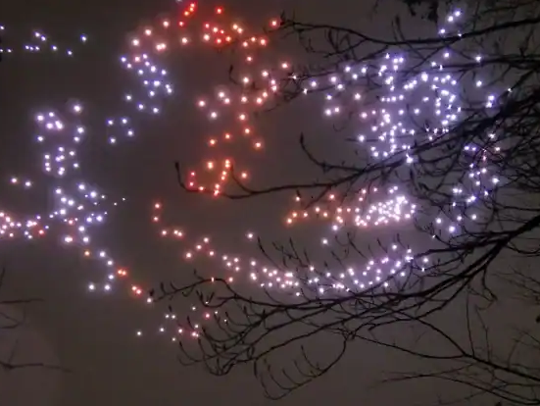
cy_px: 249
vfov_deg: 28.0
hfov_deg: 36.8
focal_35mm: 52
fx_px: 812
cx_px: 269
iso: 6400
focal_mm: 14
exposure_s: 1/40
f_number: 3.5
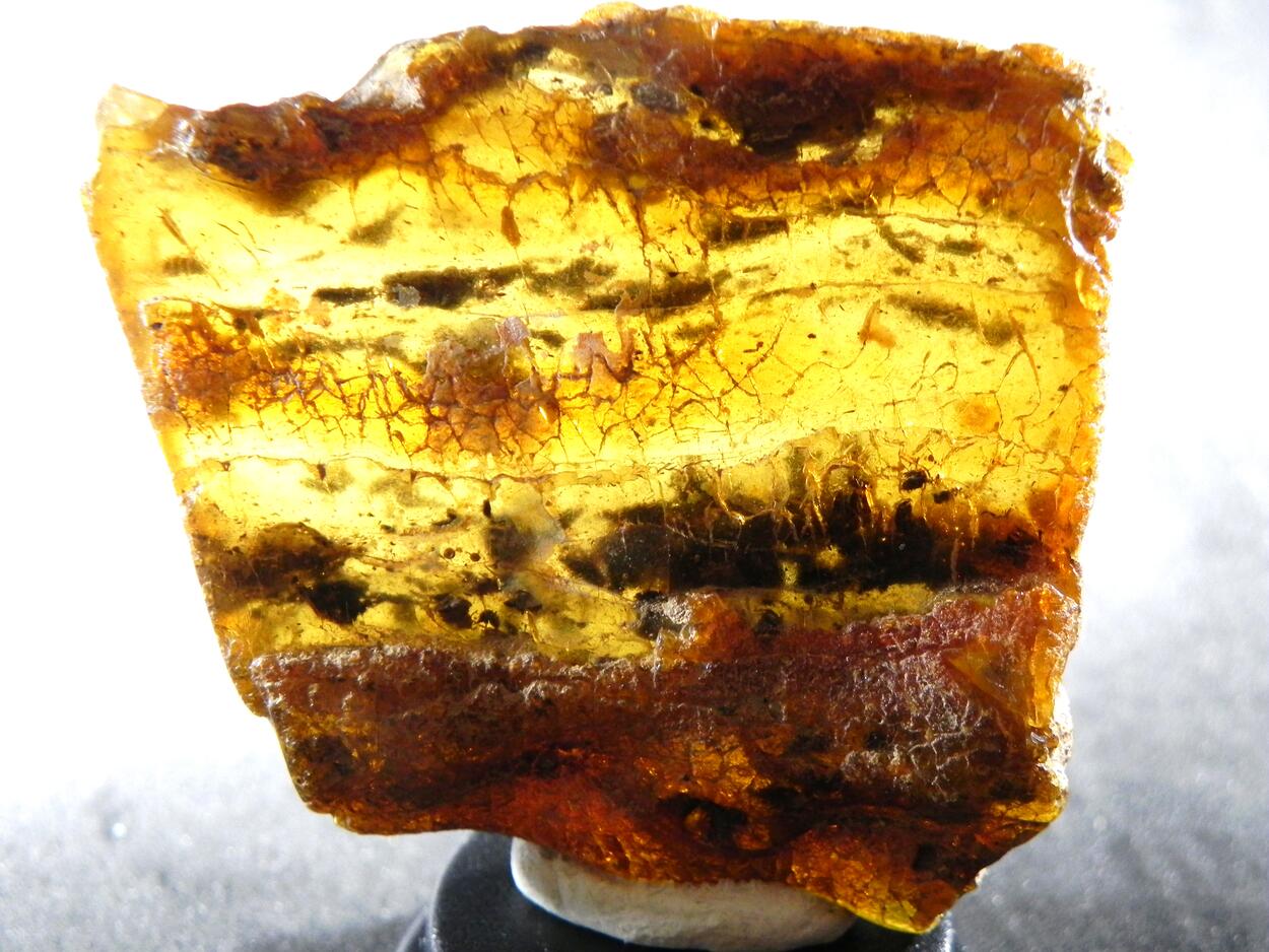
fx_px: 2420
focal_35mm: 66
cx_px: 634
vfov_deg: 22.3
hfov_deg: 29.4
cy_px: 476
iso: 400
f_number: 3.5
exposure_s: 1/15.4
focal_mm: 11.8
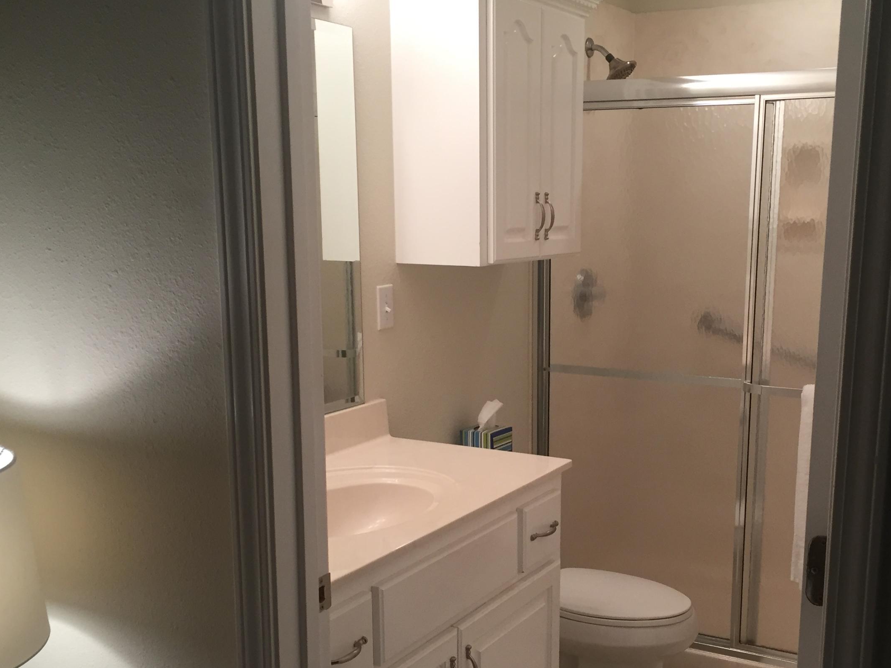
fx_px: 1055
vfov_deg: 34.9
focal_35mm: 41
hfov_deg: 45.5
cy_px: 423
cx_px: 541
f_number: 2.2
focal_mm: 4.15
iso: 40
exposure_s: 1/30
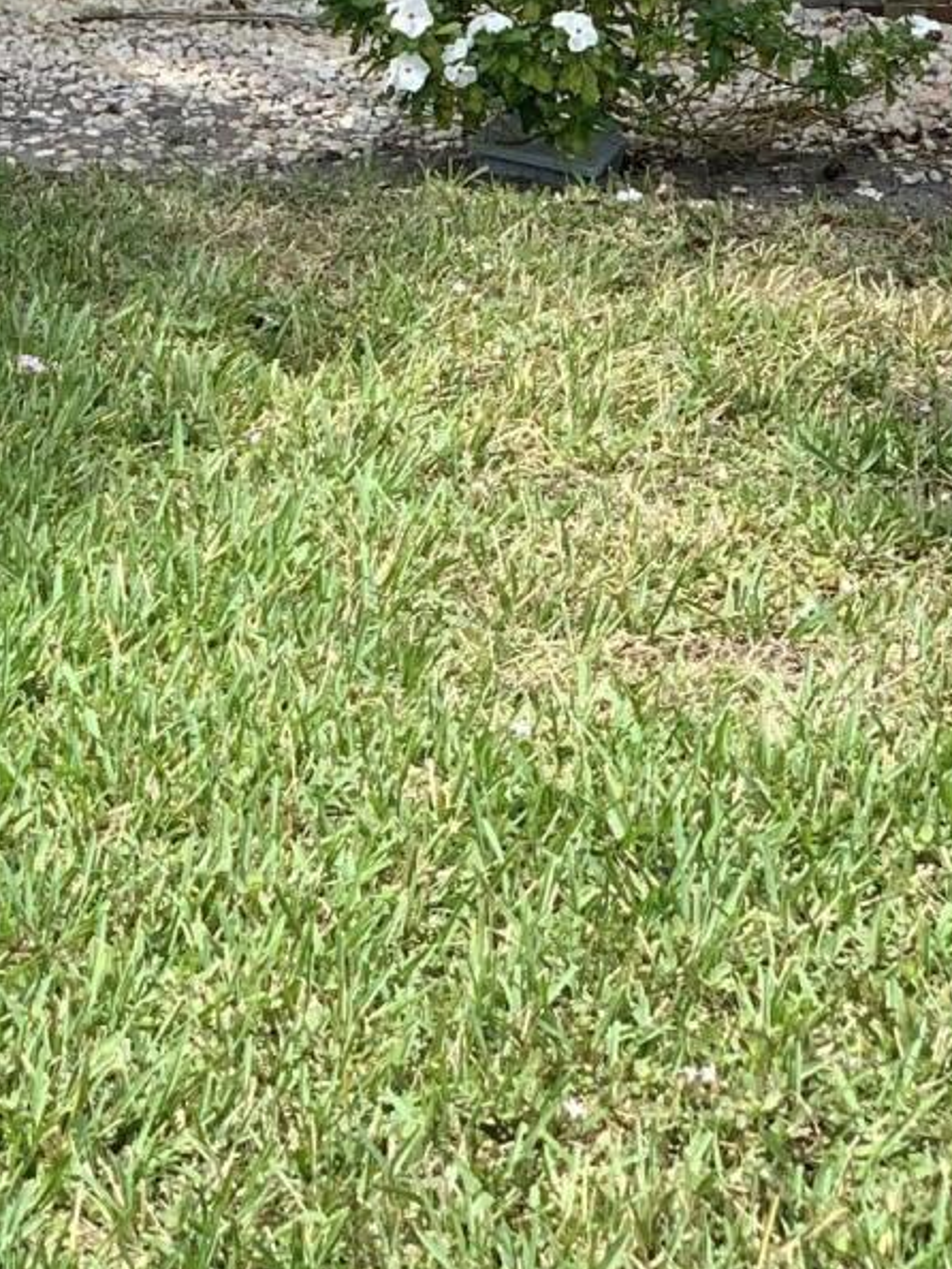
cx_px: 160
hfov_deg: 8.5
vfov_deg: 11.0
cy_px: -449
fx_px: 6412
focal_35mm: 175
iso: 16
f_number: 2.4
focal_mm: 6
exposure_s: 1/888
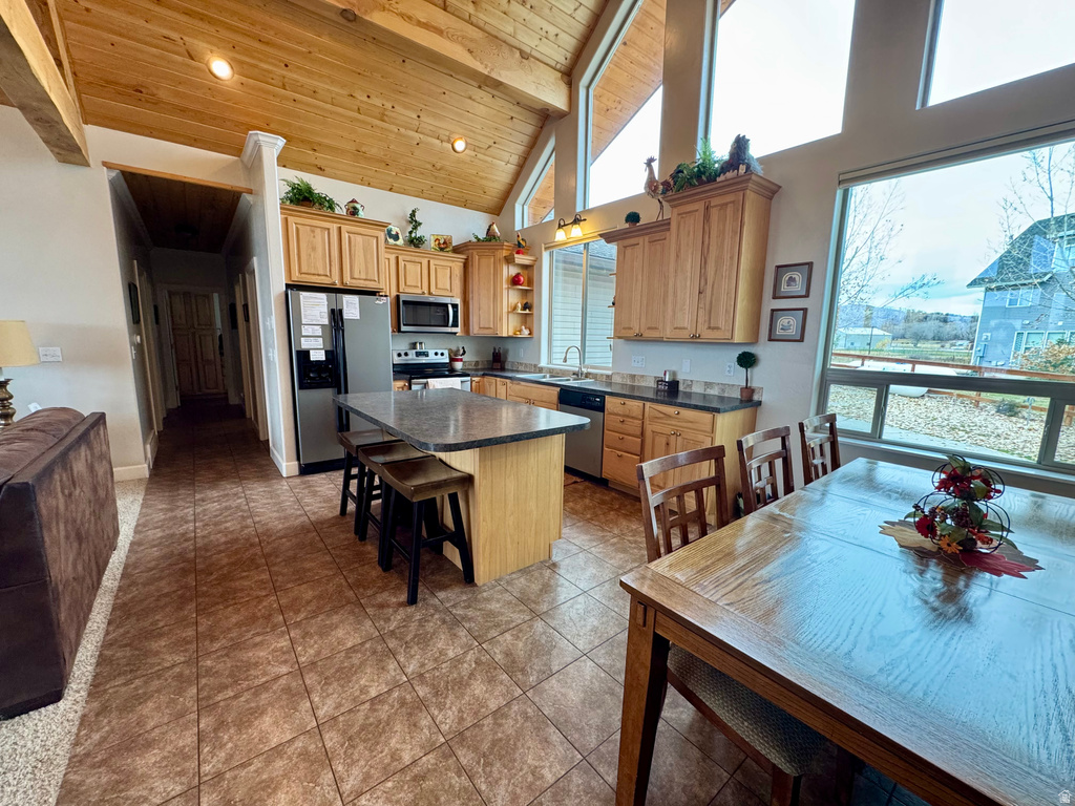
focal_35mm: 14
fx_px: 435
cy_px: 403
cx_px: 538
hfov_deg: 102.1
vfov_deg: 85.7
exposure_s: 1/120
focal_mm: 2.22
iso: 250
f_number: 2.2
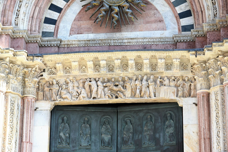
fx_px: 807
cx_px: 114
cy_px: 76
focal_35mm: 128
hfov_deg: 16.1
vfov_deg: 10.8
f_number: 10
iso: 400
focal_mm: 85
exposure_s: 1/200
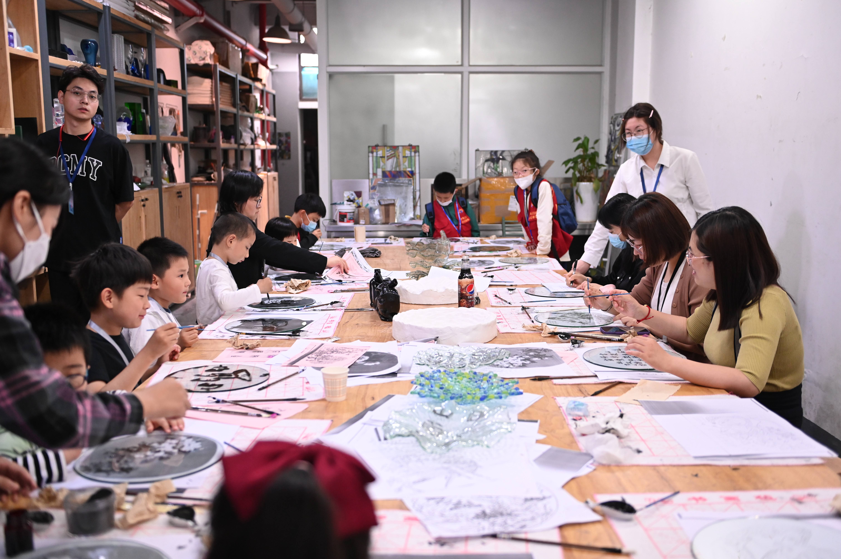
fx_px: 817
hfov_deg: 54.5
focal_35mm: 35
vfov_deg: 37.8
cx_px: 420
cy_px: 280
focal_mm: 35
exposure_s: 1/200
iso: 2000
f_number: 3.2
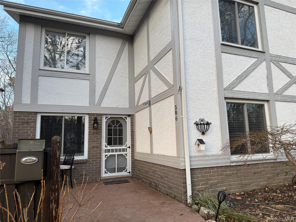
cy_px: 111
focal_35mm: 24
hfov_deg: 71.6
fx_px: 205
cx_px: 148
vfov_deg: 56.8
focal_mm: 6.76
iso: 100
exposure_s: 1/121
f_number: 1.78
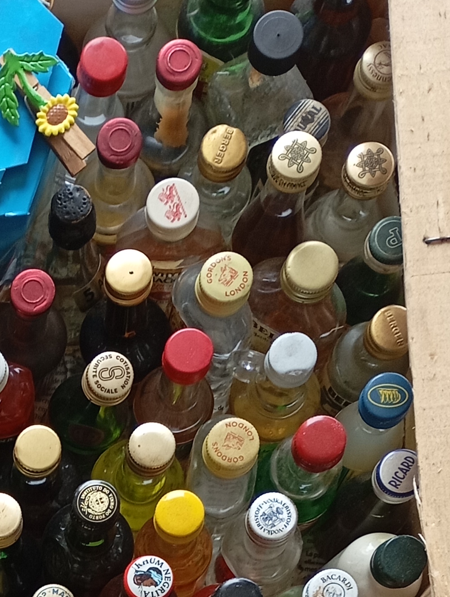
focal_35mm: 81
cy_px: 821
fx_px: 1400
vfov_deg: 21.3
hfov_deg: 17.5
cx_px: -72
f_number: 1.8
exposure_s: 1/50
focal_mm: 4.27
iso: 496
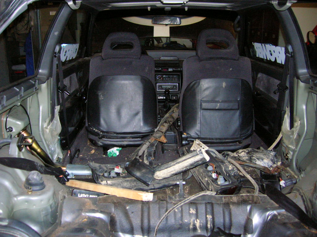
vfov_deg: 41.8
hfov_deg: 54.0
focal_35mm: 34
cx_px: 158
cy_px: 118
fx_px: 311
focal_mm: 5.7
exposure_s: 1/60.1
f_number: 2.9
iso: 200
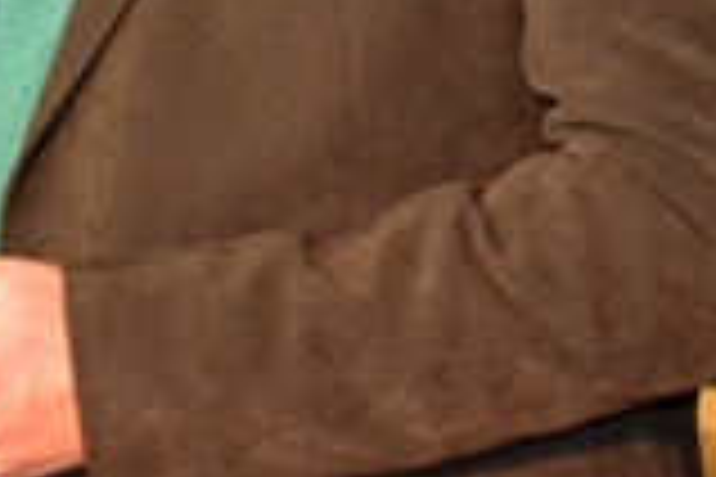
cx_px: -171
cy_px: -286
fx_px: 3361
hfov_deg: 11.9
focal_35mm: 169
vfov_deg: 7.9
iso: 3200
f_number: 4
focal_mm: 28
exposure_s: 1/60
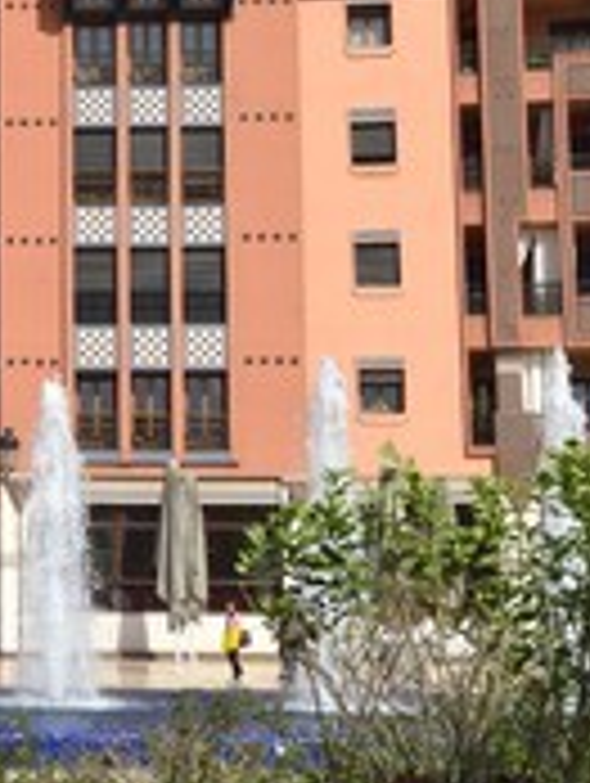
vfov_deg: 26.3
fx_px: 1678
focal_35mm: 74
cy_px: 338
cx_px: -7
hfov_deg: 19.4
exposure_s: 1/250
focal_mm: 32
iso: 200
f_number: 14
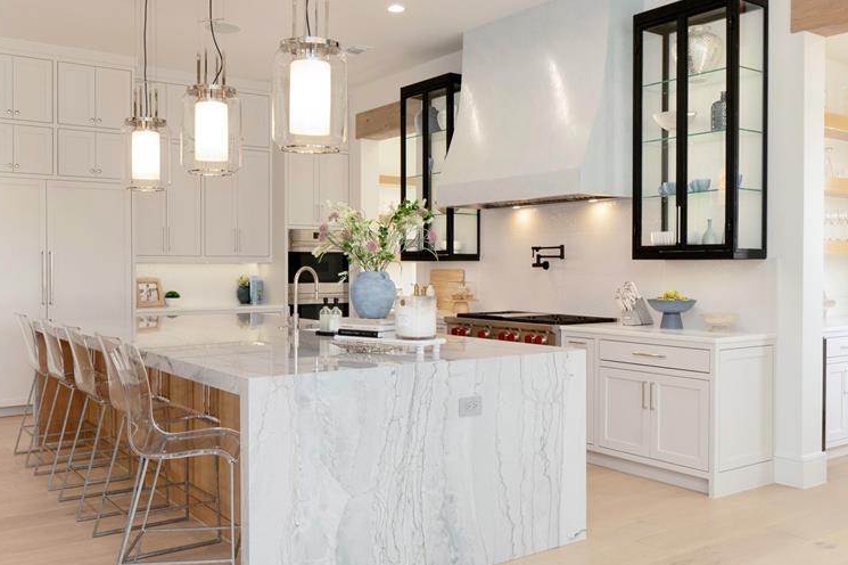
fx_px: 777
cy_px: 278
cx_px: 403
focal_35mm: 33
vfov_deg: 39.9
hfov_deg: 57.2
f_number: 9
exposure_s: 1/100
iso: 1000
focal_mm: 16
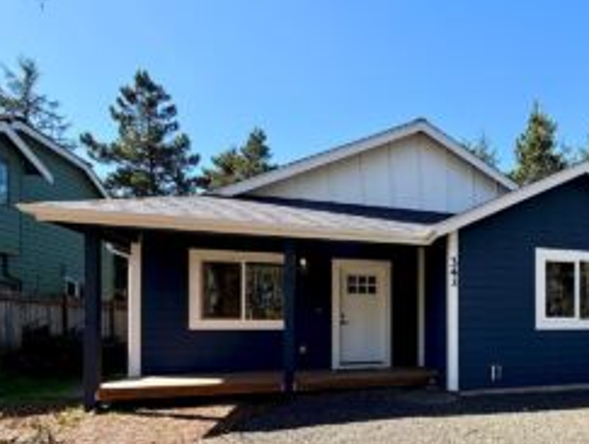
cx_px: 465
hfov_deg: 67.4
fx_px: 392
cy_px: 323
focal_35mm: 23
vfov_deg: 56.6
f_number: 2.2
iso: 40
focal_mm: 2.22
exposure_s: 1/574
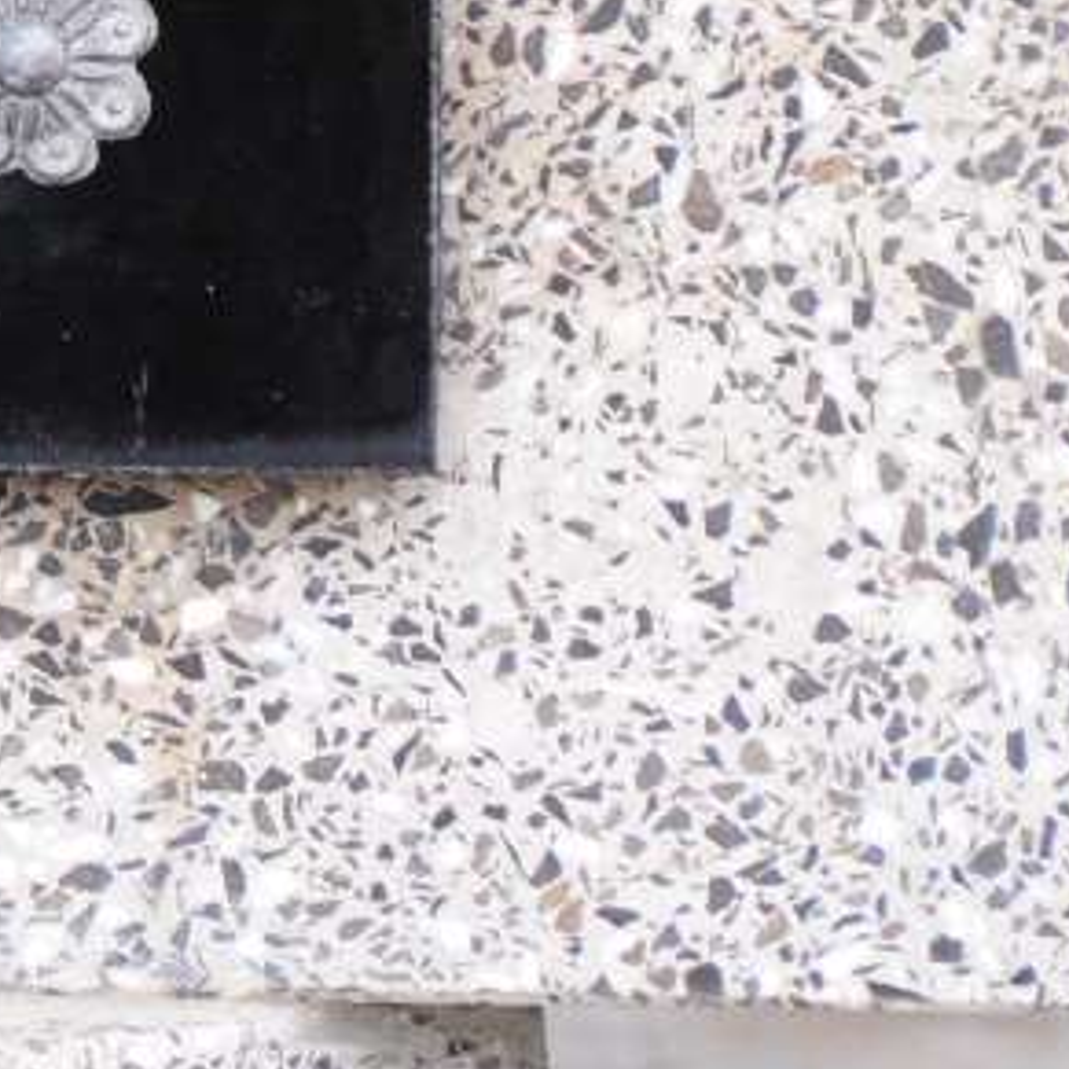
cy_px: -1242
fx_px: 42625
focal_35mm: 1220
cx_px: -1469
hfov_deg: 1.4
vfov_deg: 1.4
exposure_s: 1/200
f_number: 7.1
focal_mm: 130
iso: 640
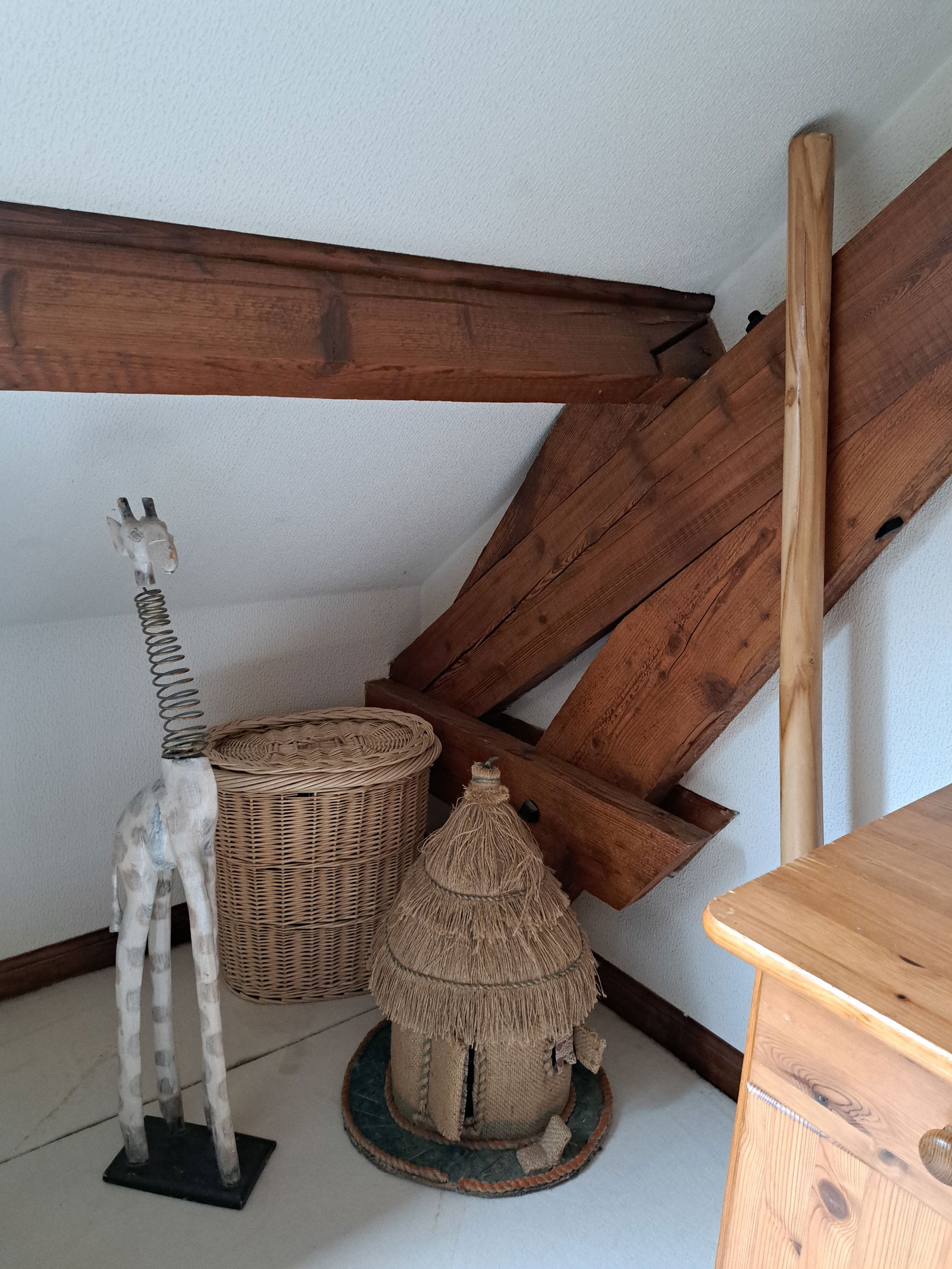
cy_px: 634
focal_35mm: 24
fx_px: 880
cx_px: 476
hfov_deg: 56.8
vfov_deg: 71.6
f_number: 1.8
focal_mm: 5.23
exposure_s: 1/30
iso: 400
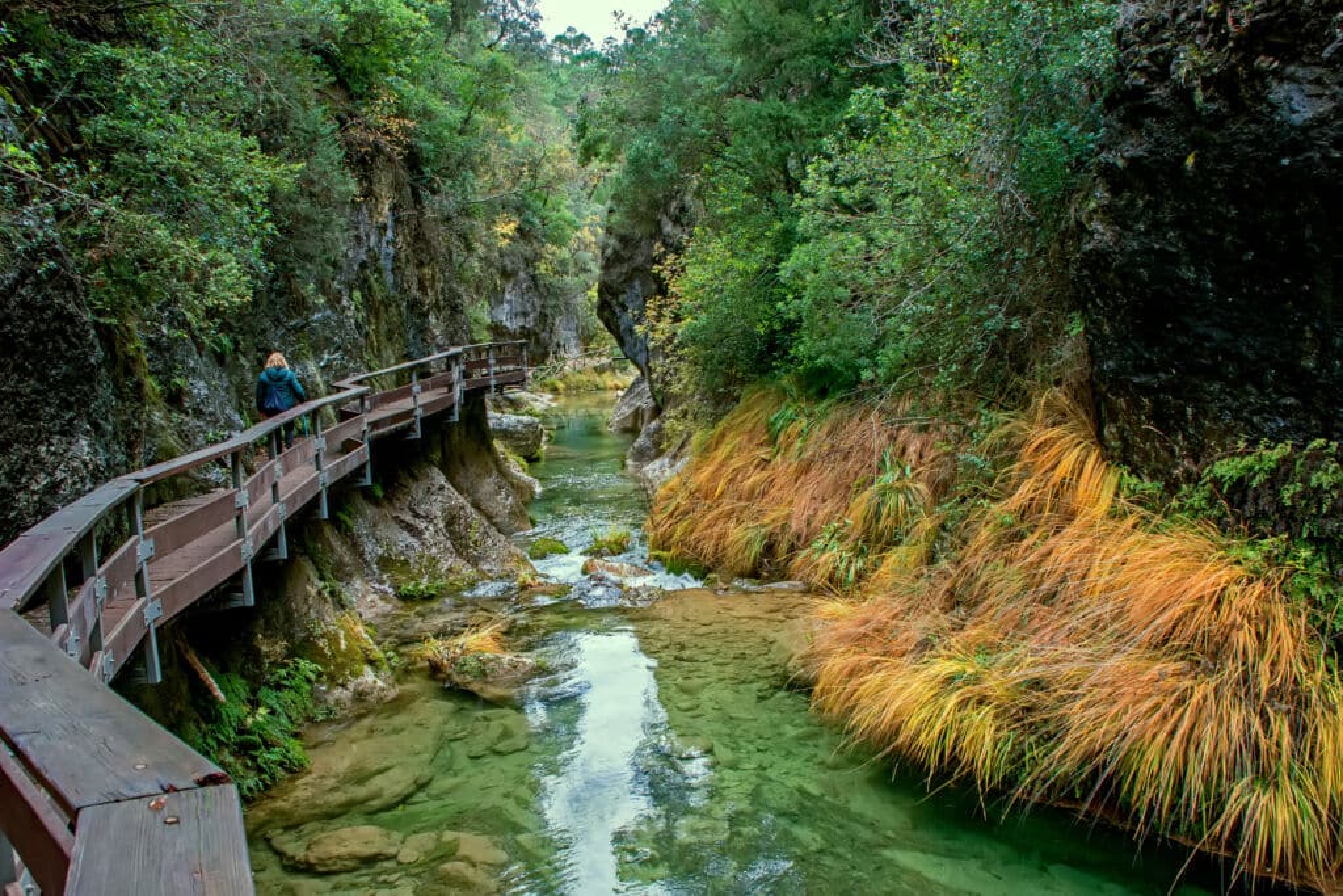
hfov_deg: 67.4
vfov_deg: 47.9
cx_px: 672
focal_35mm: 27
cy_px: 448
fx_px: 1007
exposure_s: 1/50
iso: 1250
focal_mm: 18
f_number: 10
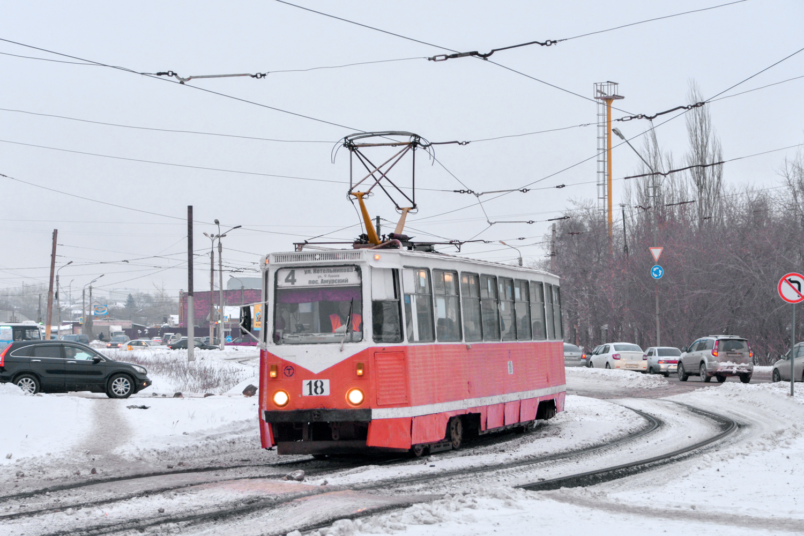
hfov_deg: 23.9
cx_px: 402
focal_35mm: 85
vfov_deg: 16.1
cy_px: 268
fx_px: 1898
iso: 2000
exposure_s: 1/320
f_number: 6.3
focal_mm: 85
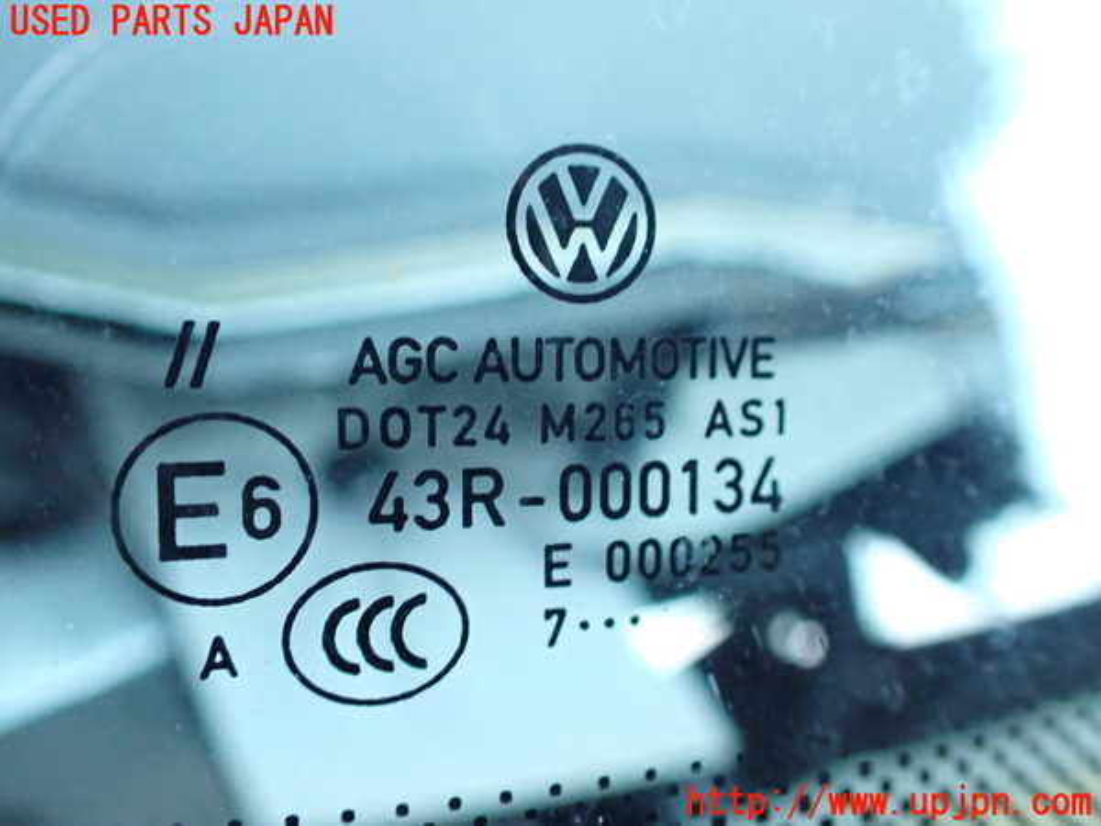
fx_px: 954
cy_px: 413
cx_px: 550
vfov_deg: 46.8
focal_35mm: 30
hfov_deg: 60.0
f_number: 2.3
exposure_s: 1/50
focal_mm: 5.4
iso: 800
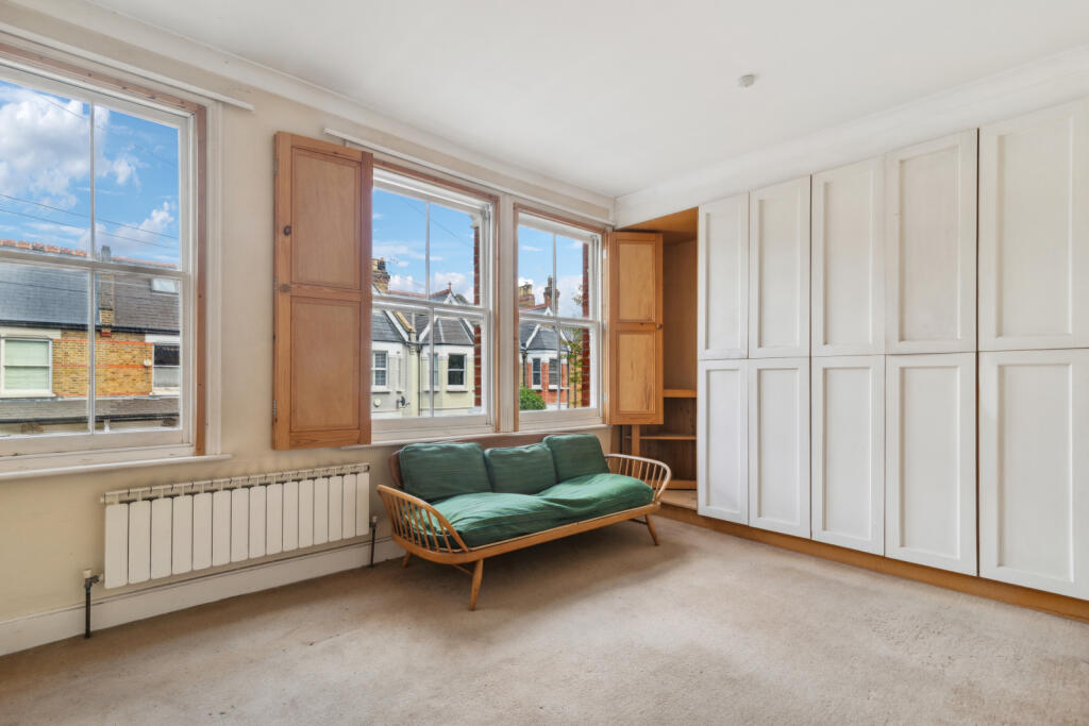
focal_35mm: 16
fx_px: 484
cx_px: 544
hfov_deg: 96.7
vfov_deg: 73.8
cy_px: 363
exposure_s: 1/80
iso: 160
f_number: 11
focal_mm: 16
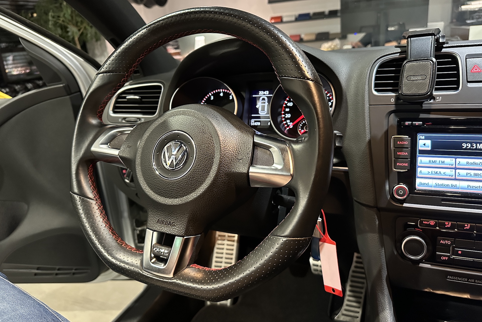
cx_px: 241
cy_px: 152
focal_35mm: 25
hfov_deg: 71.5
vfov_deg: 51.3
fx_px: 335
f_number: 1.78
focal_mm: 6.86
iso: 1000
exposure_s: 1/40
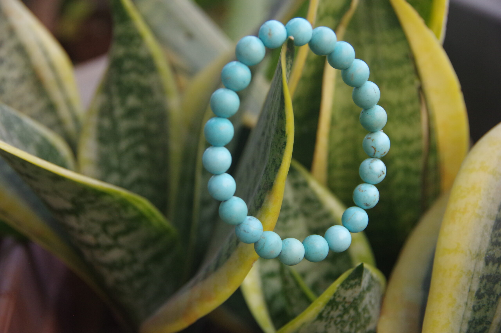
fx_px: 1098
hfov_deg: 25.7
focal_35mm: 79
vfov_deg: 17.2
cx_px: 250
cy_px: 166
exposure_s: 1/100
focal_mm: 53
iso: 800
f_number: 4.5
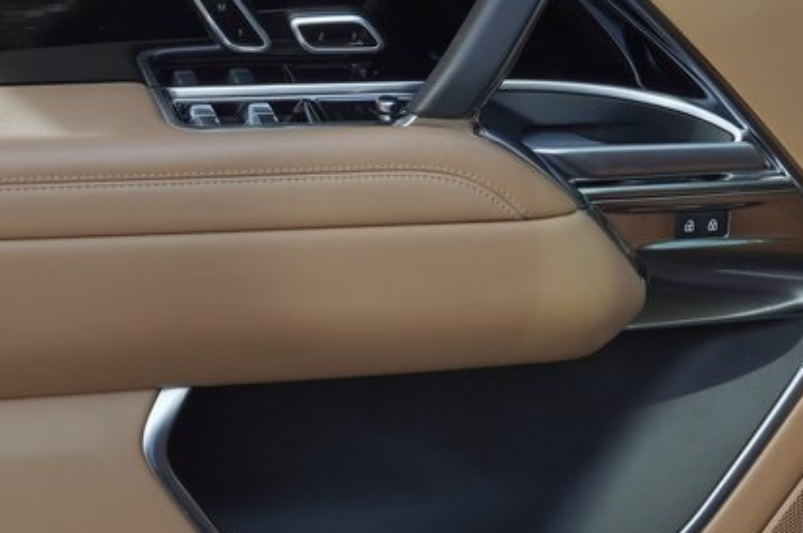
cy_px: 243
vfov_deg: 13.1
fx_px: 2317
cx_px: 312
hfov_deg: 19.6
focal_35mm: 104
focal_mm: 28
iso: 100
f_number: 8
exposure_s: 1/125
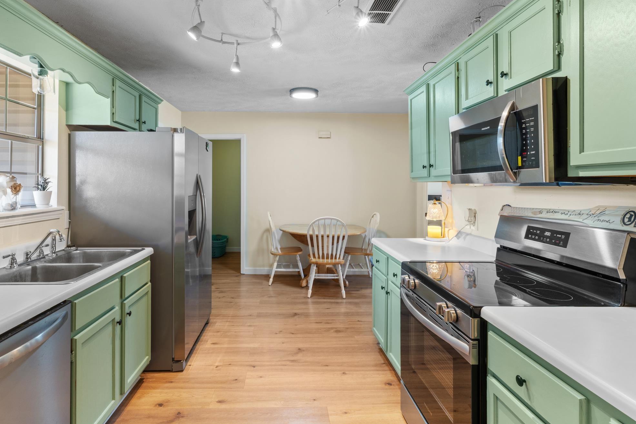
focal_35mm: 19
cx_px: 290
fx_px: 336
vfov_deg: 64.2
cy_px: 181
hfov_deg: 86.7
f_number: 9
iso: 200
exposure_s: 1/1.25
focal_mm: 10
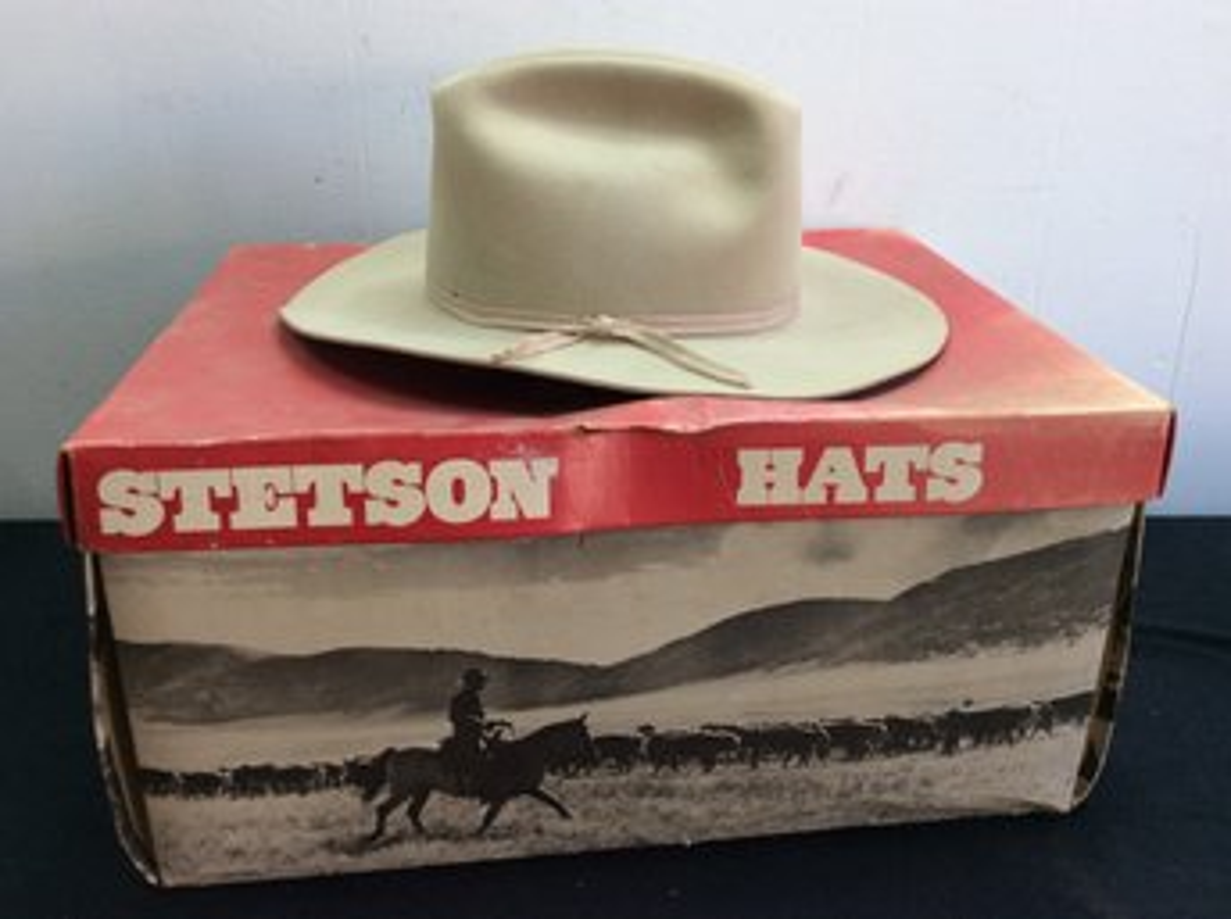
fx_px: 1136
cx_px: 616
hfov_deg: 56.9
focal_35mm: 32
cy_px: 460
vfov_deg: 44.1
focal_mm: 3.3
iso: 32
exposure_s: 1/24
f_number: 2.4
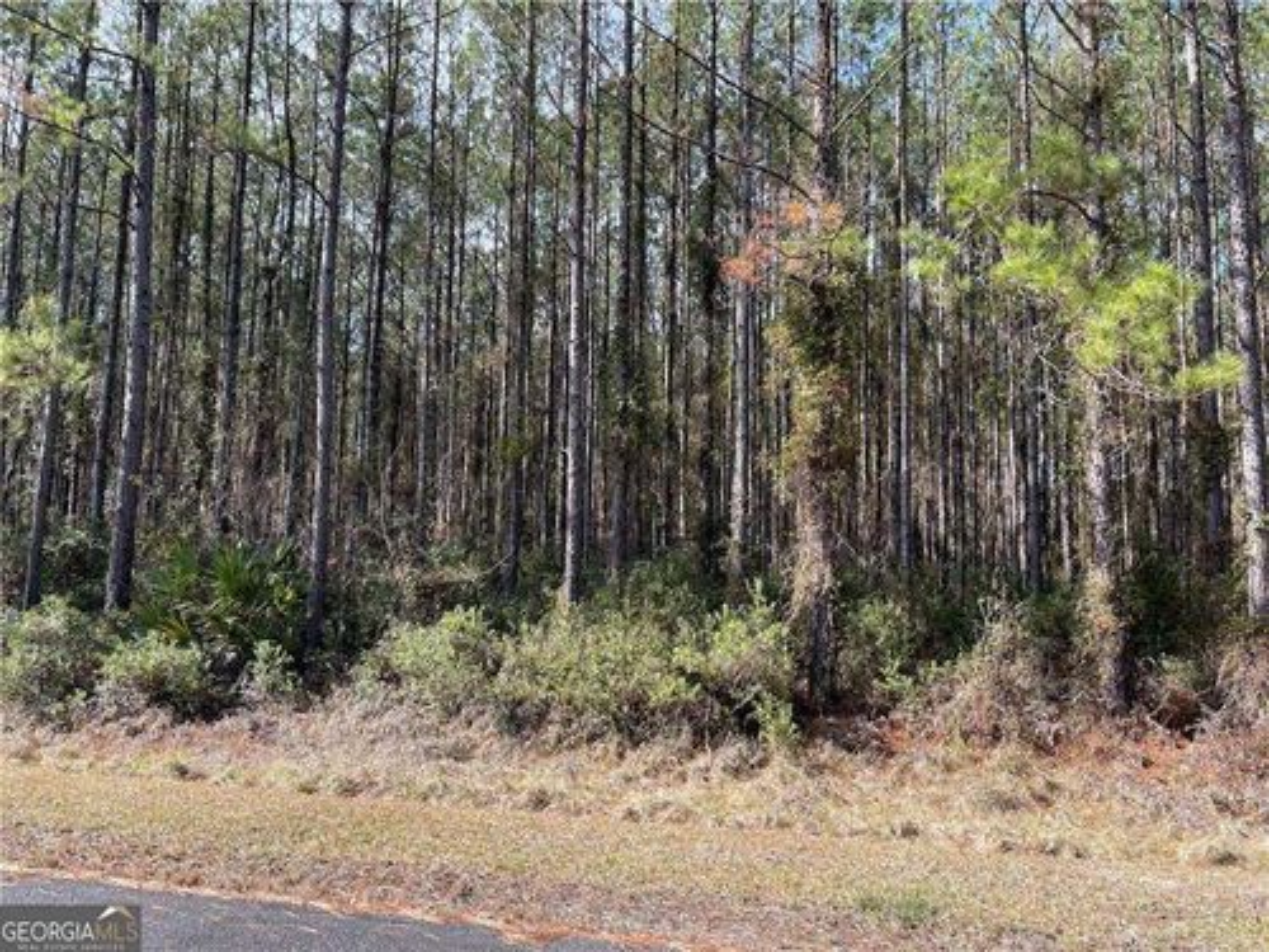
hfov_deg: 67.3
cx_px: 634
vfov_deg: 53.1
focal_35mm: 26
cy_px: 476
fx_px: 953
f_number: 1.6
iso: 32
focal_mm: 5.1
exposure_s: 1/625
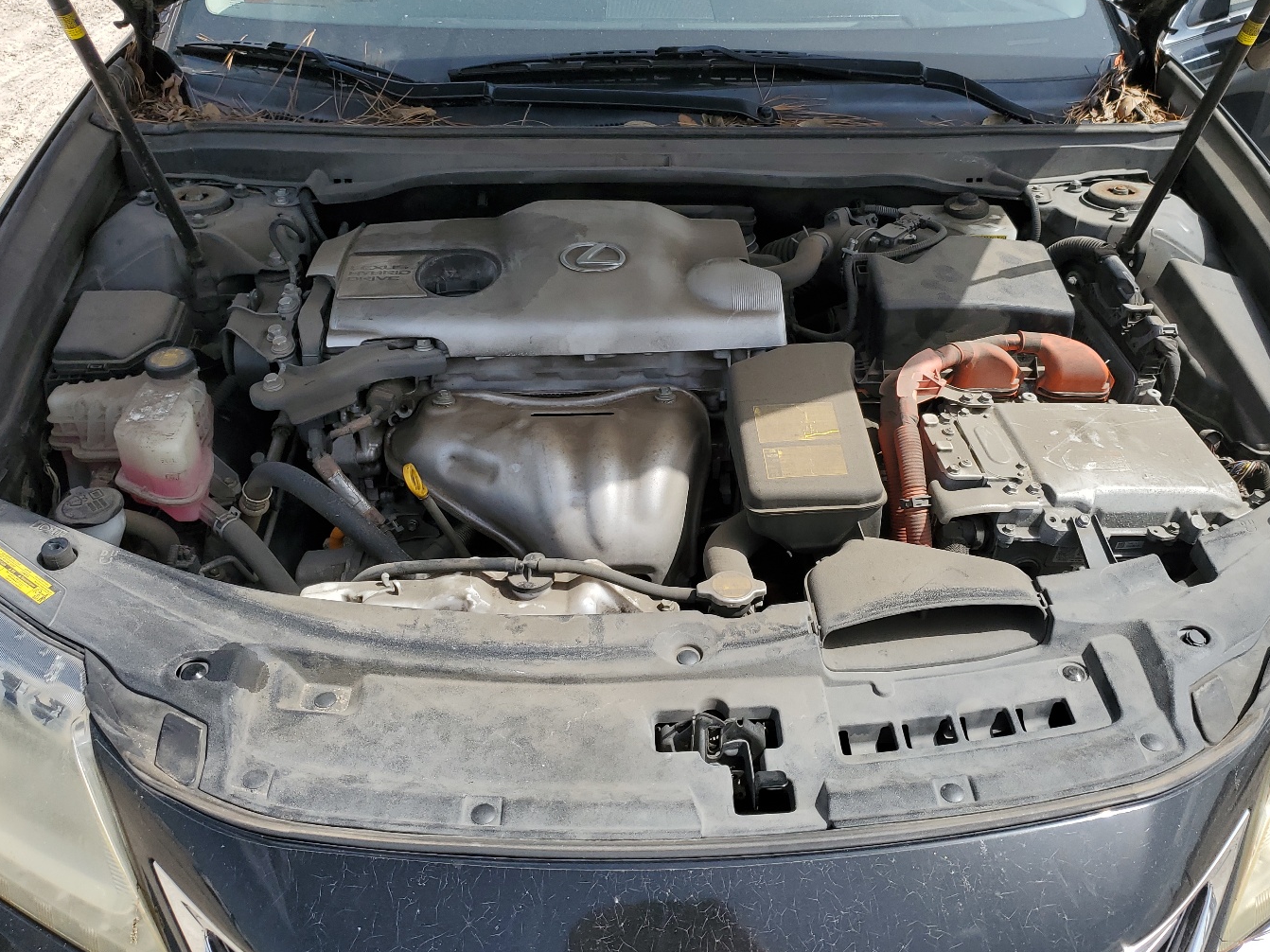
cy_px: 420
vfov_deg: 45.3
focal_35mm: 31
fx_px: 1137
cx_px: 693
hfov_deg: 58.3
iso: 50
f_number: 1.5
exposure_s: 1/2500
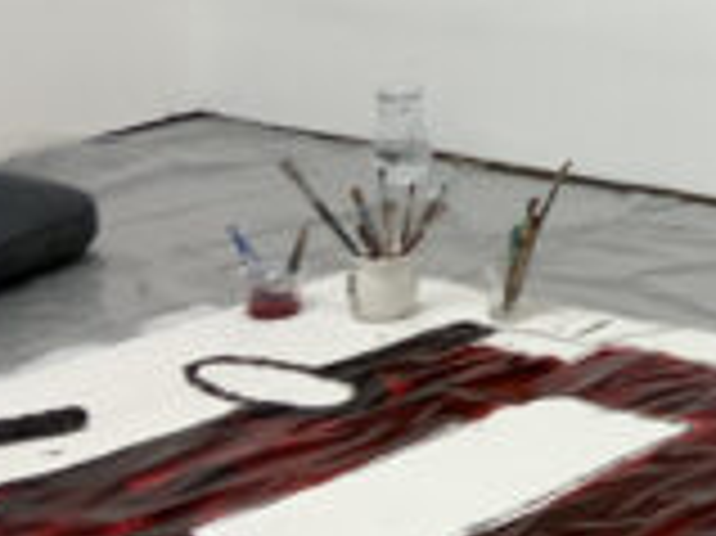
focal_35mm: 140
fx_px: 2894
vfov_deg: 10.4
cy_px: -59
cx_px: 1342
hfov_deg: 12.7
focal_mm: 3
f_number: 1.8
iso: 40
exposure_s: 1/50
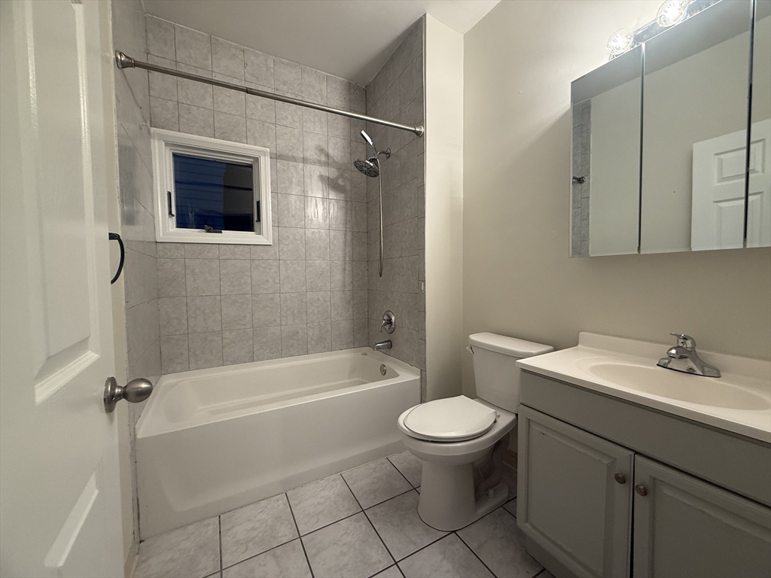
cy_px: 289
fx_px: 312
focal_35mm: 14
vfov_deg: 85.7
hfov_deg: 102.1
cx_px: 386
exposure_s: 1/60
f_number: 2.2
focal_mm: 2.22
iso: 160
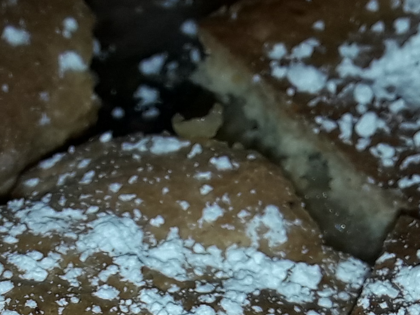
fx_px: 1420
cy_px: 508
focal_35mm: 117
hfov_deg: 16.5
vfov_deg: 11.9
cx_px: 21
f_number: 1.9
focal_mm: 3.7
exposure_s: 1/320
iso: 40
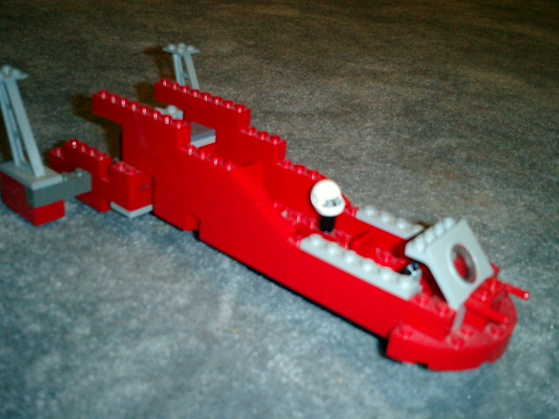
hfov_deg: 51.4
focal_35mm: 36
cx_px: 280
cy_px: 210
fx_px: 581
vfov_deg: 39.7
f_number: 3.2
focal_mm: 7.5
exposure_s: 1/30
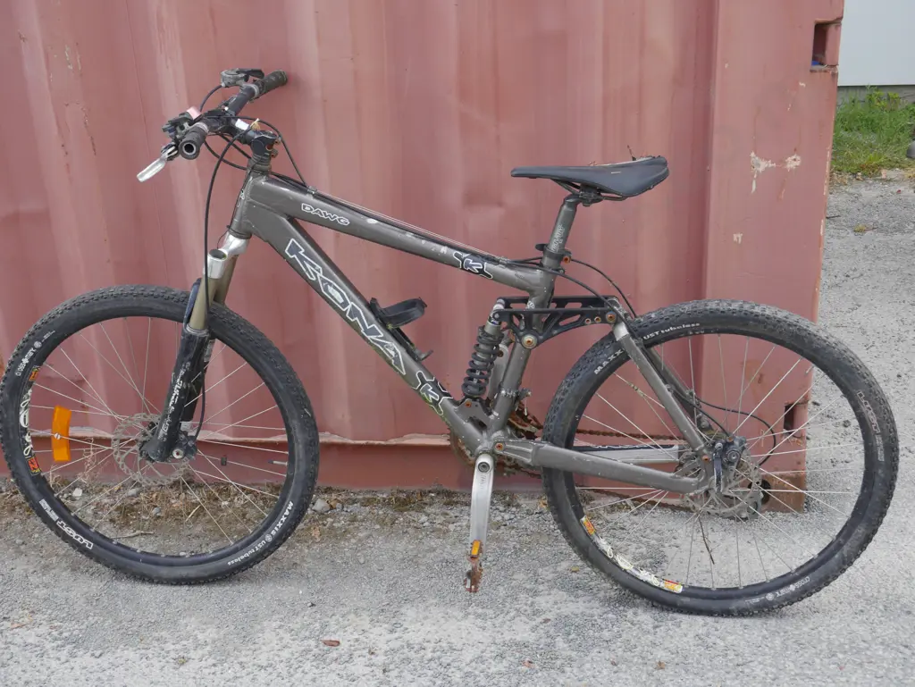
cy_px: 344
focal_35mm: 48
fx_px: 1269
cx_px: 458
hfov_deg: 39.6
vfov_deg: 30.3
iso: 200
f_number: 5.6
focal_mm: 24
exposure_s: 1/125
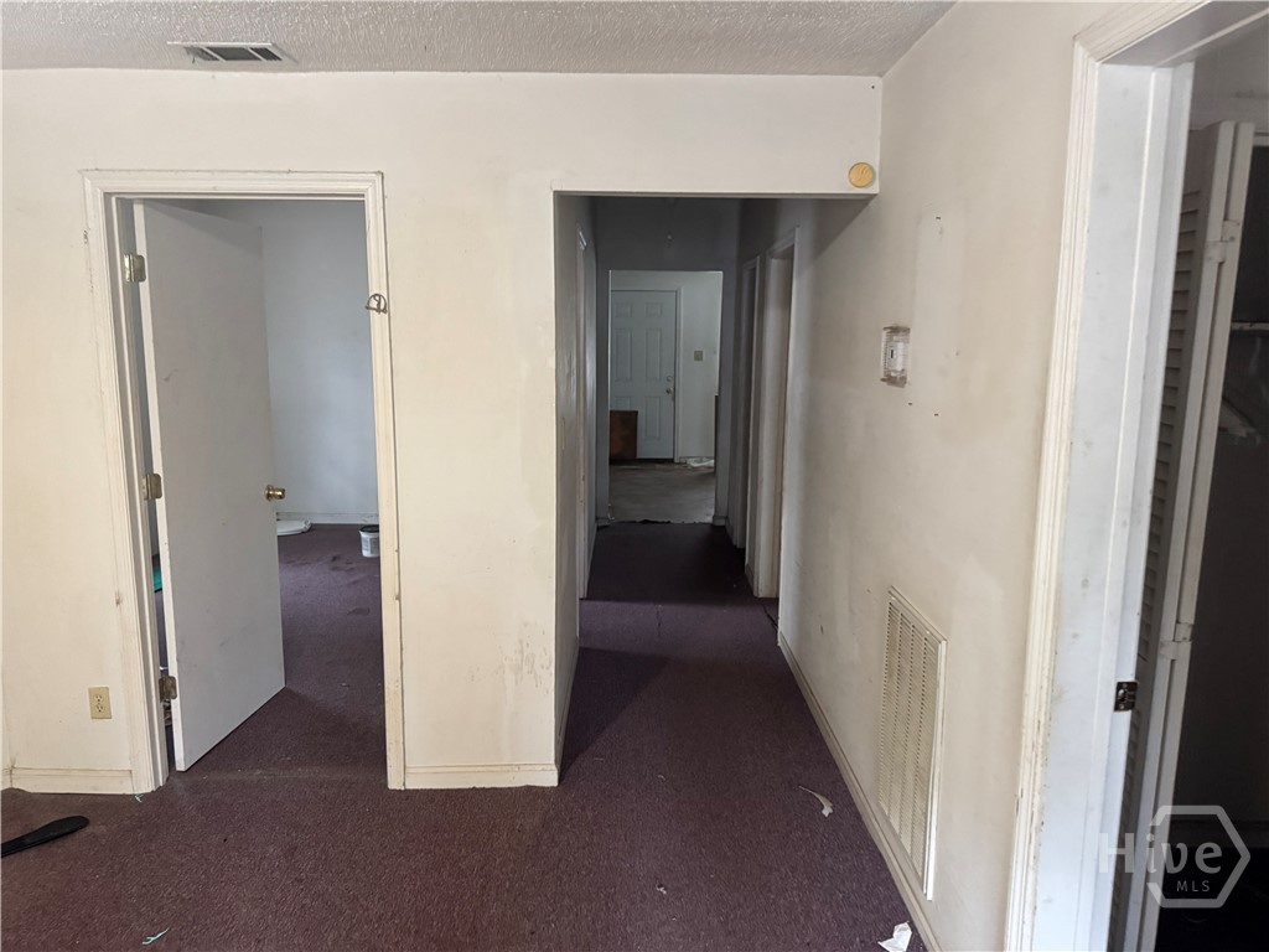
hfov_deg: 71.6
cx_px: 634
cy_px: 476
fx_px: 880
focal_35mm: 24
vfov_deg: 56.8
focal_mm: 6.76
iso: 800
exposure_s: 1/60
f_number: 1.78
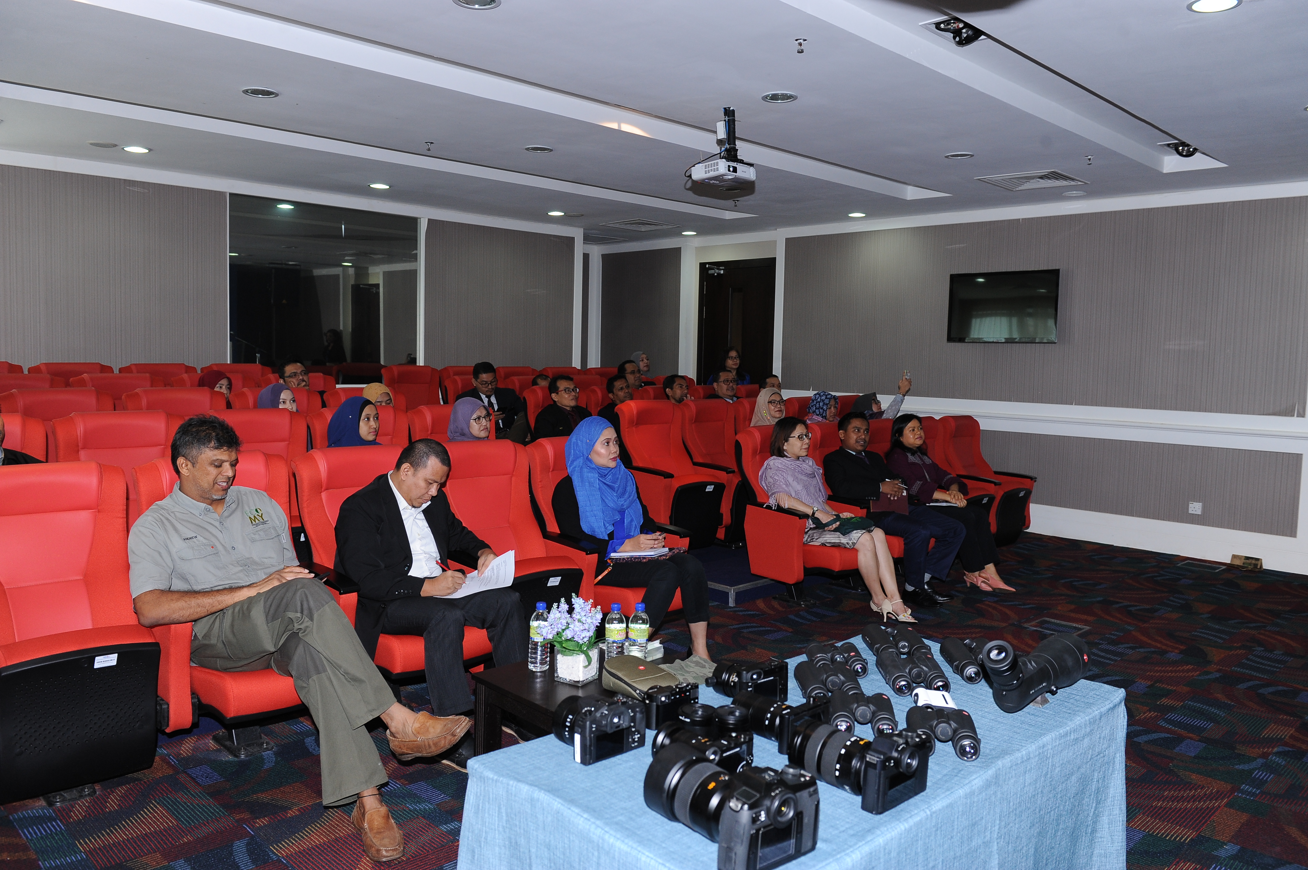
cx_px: 654
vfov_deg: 47.9
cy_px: 435
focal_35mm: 27
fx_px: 980
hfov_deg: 67.4
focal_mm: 27
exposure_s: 1/125
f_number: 5
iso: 800
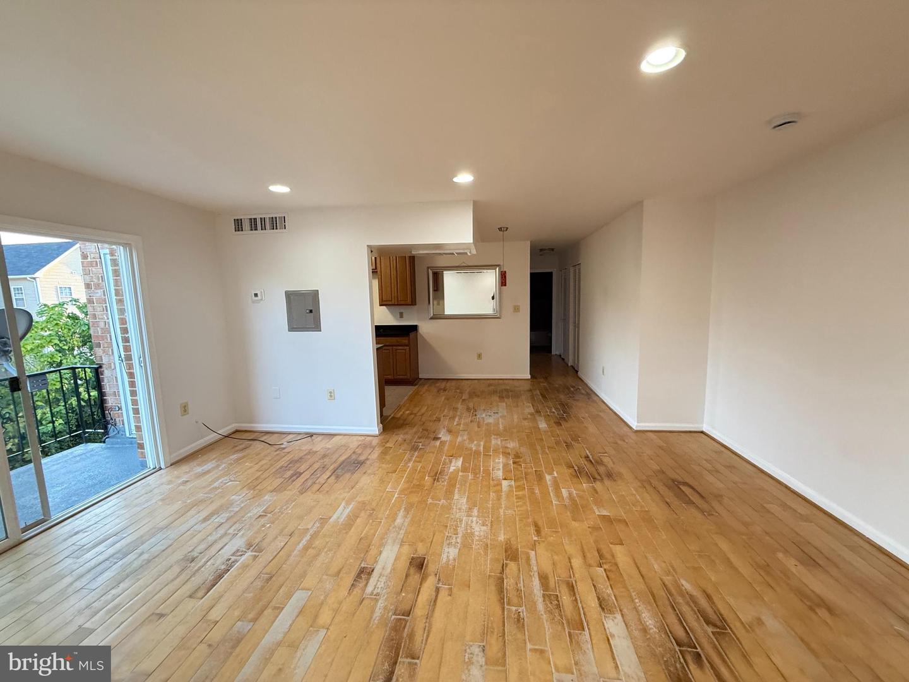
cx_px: 454
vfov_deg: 85.7
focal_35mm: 14
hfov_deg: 102.1
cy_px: 341
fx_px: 368
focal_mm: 2.22
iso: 250
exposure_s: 1/60
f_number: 2.2
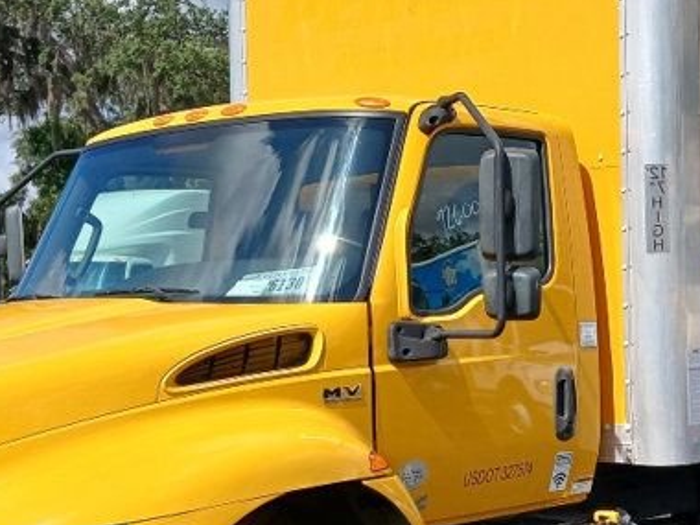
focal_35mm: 70
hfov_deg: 27.5
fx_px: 1416
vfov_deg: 21.0
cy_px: 276
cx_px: 508
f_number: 1.8
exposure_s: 1/910
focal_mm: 3.98
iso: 20
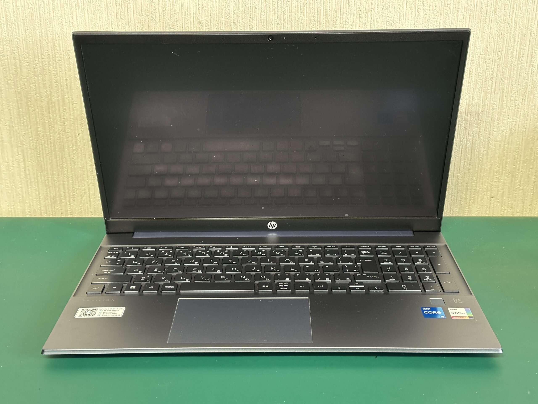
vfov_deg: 30.3
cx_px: 269
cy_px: 202
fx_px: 746
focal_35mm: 48
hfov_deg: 39.7
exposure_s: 1/25
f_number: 1.78
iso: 500
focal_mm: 6.86
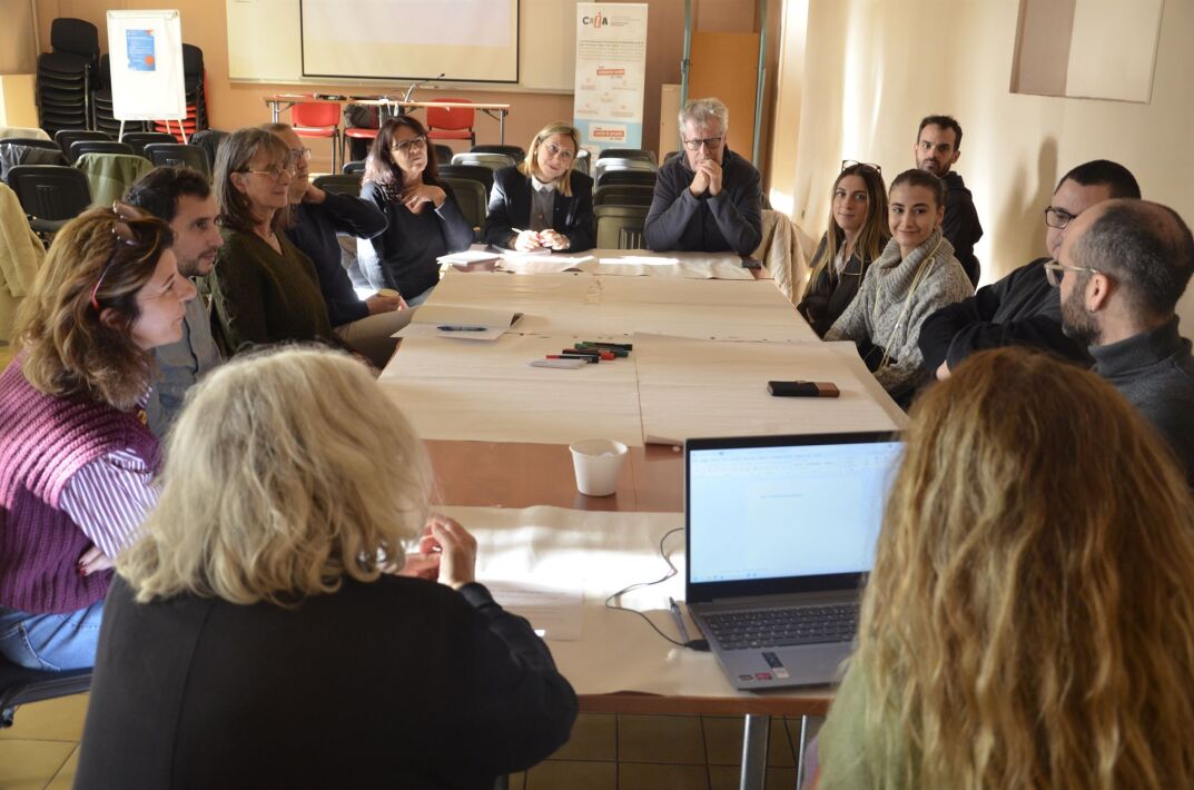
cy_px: 395
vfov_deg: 36.7
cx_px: 597
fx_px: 1191
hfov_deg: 53.2
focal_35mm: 36
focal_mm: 24
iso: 800
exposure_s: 1/40
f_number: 3.8
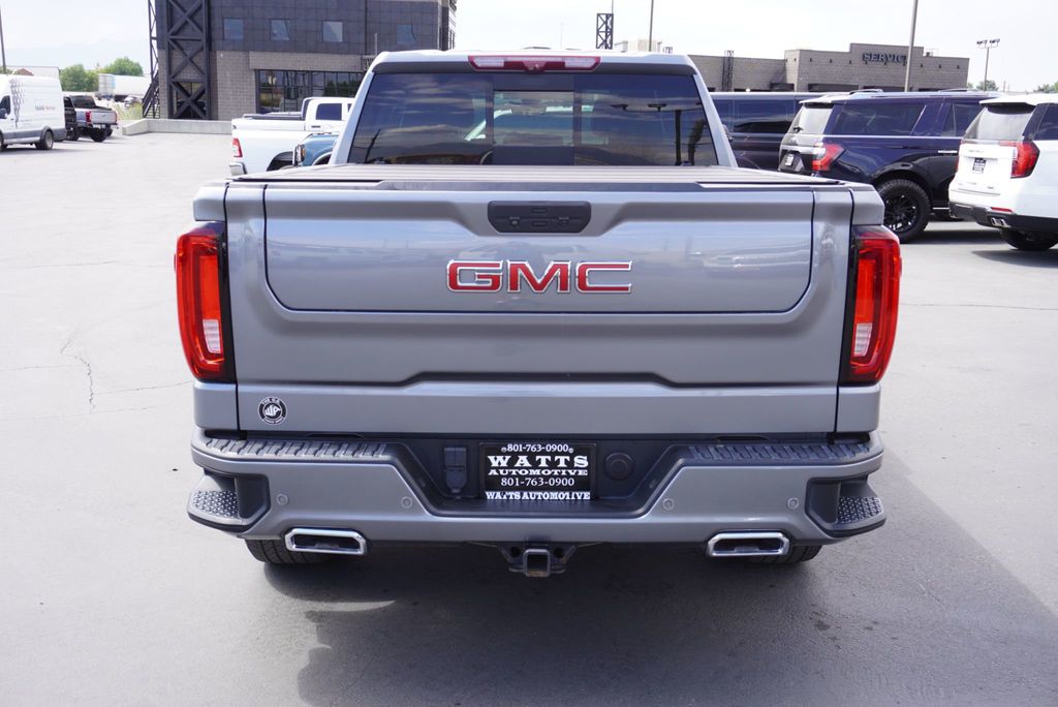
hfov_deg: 51.3
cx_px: 529
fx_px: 1103
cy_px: 354
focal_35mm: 38
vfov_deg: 35.5
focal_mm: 25
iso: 100
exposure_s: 1/100
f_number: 7.1
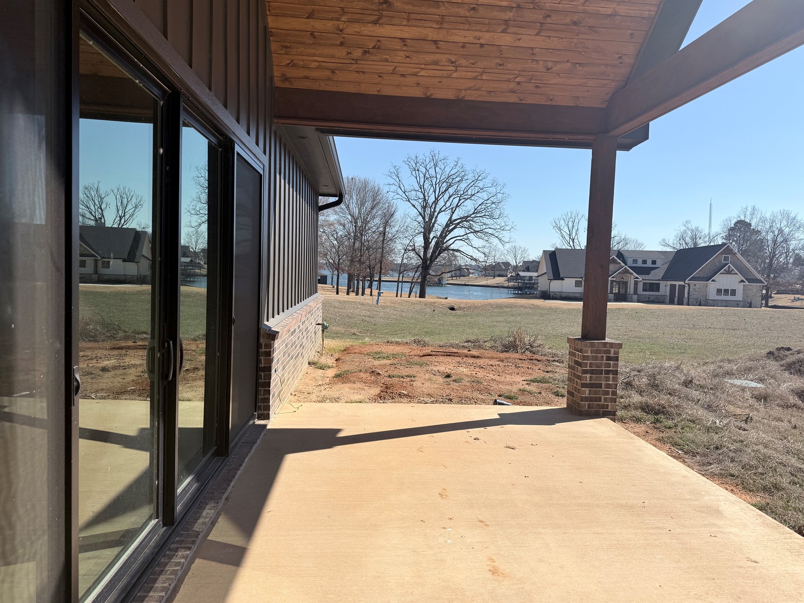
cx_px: 417
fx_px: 581
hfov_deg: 69.4
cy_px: 308
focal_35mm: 25
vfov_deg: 54.9
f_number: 1.78
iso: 80
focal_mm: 6.76
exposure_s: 1/6173
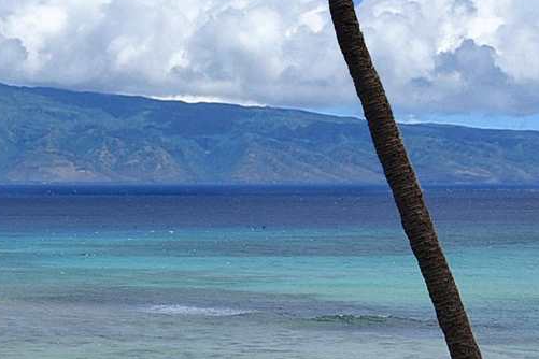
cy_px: 311
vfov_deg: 9.7
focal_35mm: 141
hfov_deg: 13.9
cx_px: -182
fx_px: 2111
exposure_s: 1/200
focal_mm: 23
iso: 160
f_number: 18
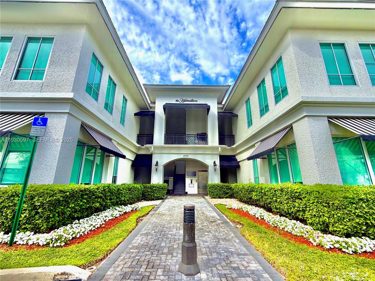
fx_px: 152
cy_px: 140
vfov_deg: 85.6
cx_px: 188
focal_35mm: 14
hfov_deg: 102.1
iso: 32
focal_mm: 2.22
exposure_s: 1/770
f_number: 2.2
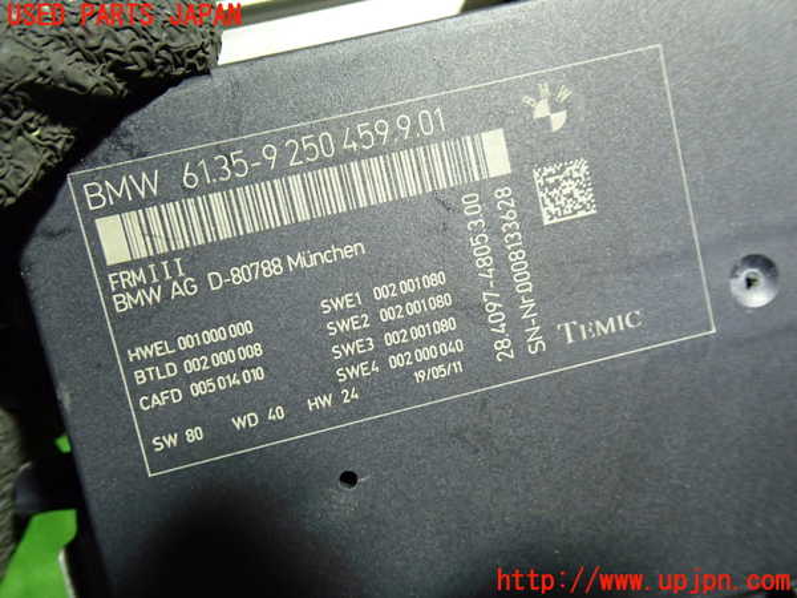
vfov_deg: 46.8
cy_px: 299
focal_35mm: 30
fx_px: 691
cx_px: 398
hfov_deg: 60.0
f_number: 2.3
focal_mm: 5.4
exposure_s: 1/30
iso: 500
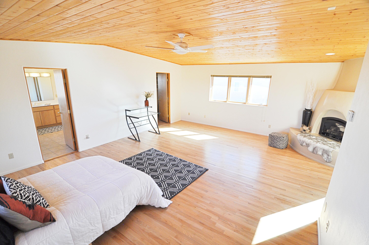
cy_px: 122
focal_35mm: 16
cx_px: 184
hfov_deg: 95.1
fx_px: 169
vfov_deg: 71.9
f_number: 5.6
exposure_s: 1/125
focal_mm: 11
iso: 400
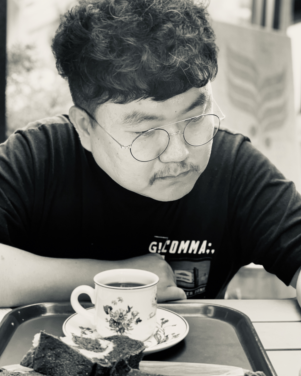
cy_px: 179
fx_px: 612
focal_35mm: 55
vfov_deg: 34.1
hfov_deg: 27.6
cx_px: 149
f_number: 2.4
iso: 125
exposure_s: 1/119
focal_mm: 6
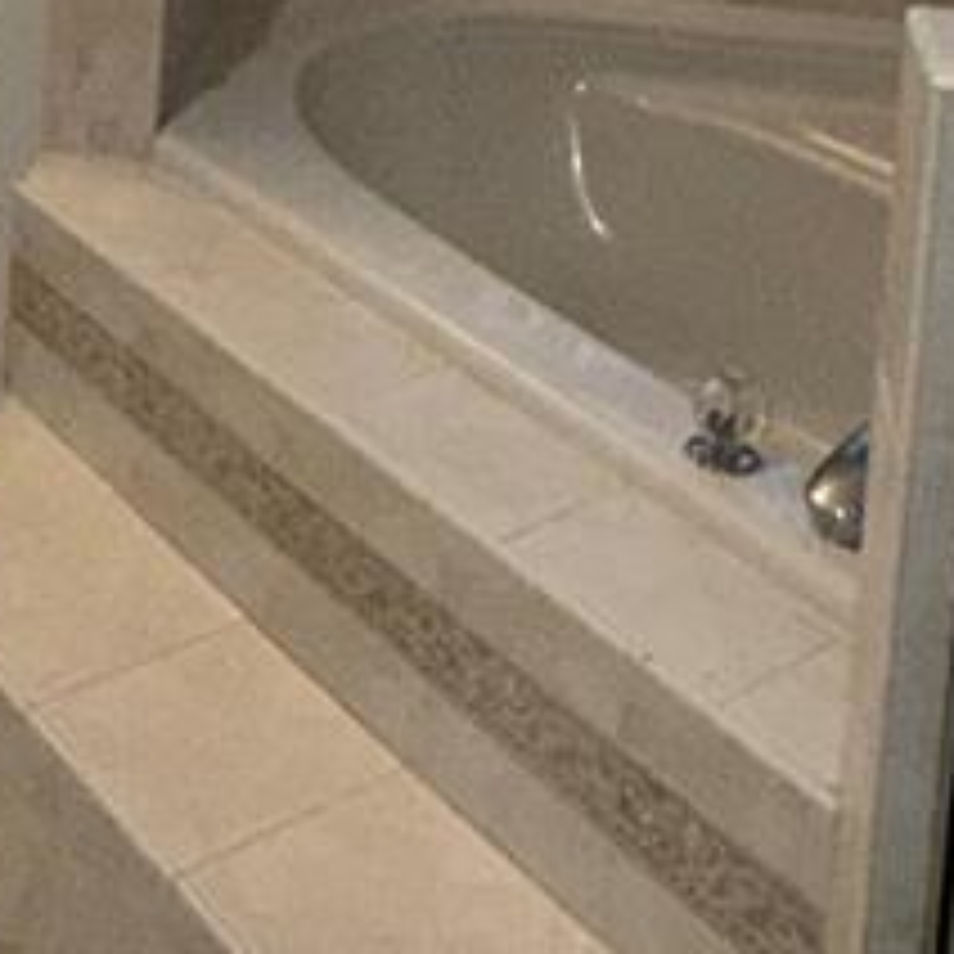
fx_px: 2183
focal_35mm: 70
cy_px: -486
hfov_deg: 24.6
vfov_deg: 20.9
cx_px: 374
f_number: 2.2
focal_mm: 2.22
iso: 64
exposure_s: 1/122
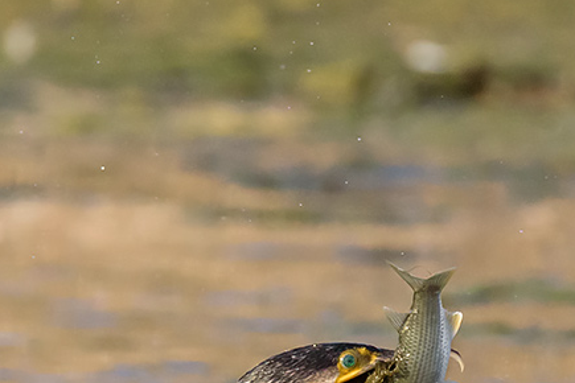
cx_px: 373
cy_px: 570
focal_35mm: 1611
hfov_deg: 1.3
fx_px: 25729
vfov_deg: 0.9
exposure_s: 1/4000
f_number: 8
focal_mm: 500
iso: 1250
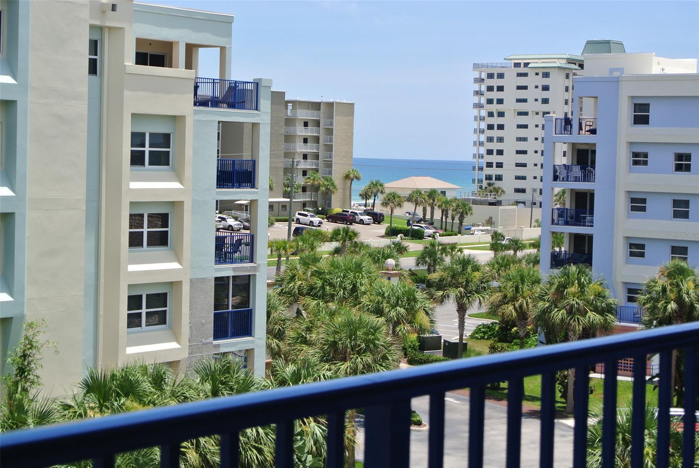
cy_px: 234
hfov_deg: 25.0
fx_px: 1576
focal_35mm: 81
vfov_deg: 16.9
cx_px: 350
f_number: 5.6
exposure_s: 1/500
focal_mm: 30
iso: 110
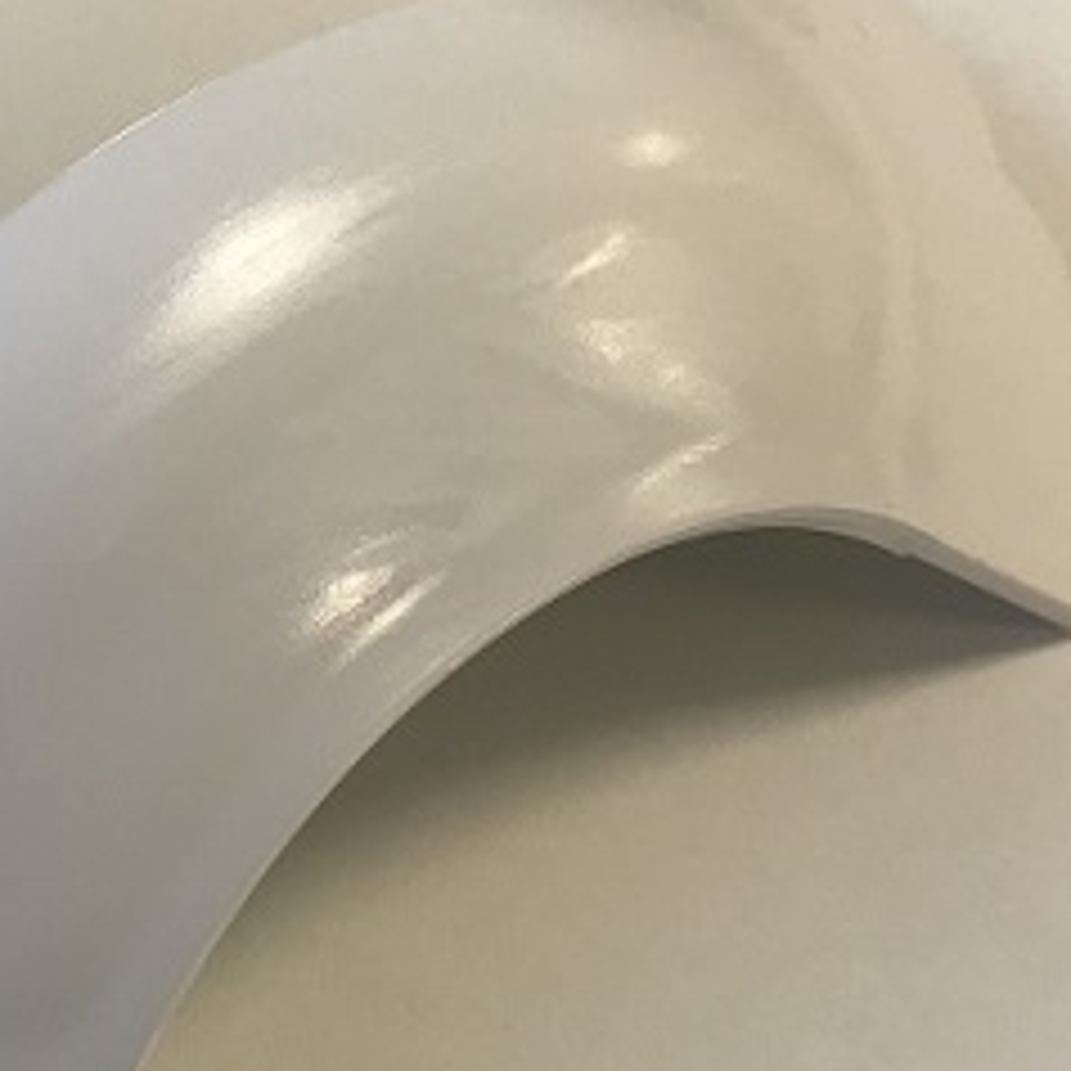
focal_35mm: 84
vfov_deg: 20.6
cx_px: -34
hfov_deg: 19.9
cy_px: 484
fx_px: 2940
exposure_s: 1/100
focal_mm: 3.99
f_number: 1.8
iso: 40
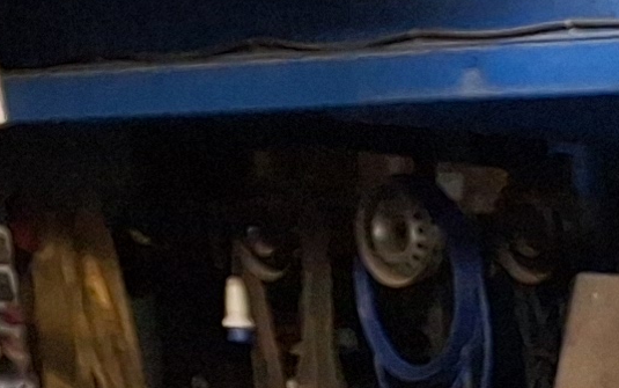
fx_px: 3409
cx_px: 1808
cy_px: 1571
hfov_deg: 8.7
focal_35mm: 202
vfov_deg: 5.6
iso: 80
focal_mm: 4.69
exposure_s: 1/100
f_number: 1.8
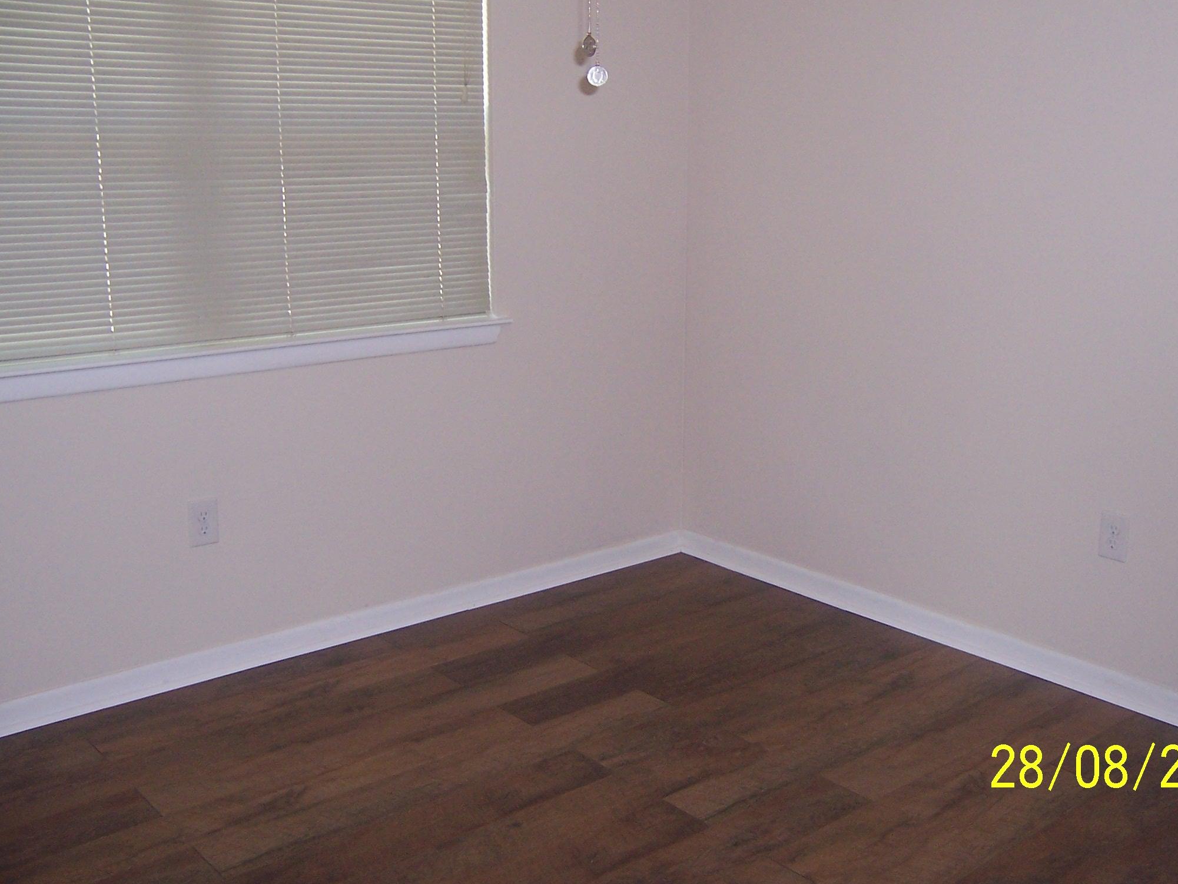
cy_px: 385
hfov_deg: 48.8
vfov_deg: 37.7
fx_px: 1293
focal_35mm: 38
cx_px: 669
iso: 140
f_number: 2.8
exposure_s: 1/60
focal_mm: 5.5
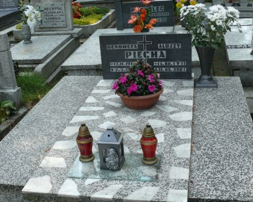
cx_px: 110
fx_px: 352
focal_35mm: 47
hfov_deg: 39.5
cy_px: 122
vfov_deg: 32.0
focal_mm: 7.4
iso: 100
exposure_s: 1/160
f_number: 4
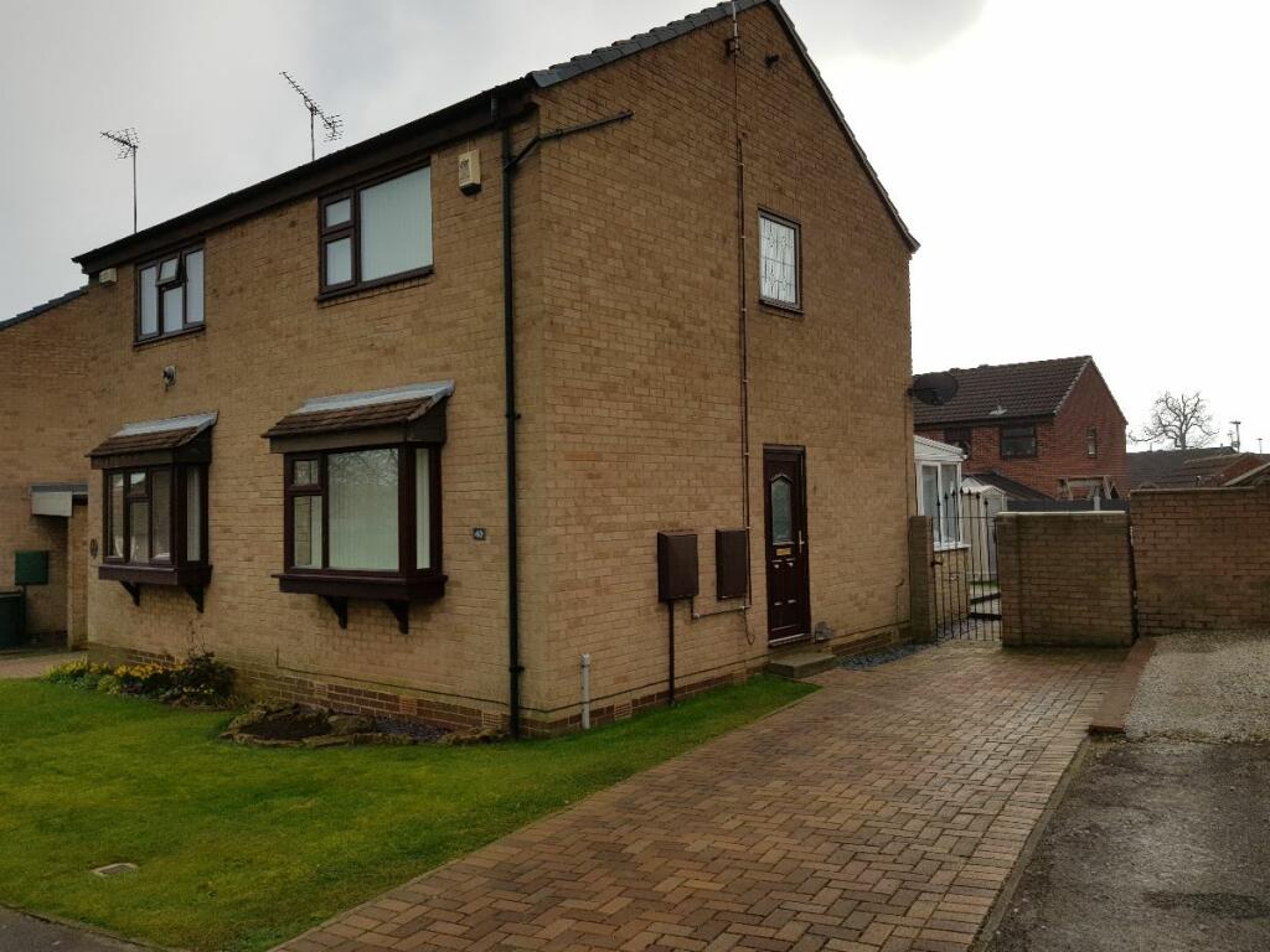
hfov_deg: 67.3
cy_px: 476
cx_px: 635
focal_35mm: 26
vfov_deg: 53.1
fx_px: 954
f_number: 1.7
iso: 40
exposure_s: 1/3488
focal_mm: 4.2
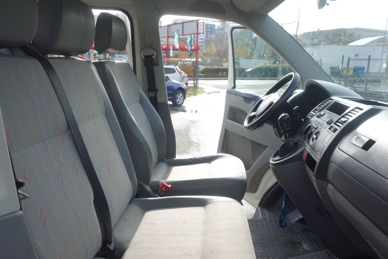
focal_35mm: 28
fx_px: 302
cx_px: 194
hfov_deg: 65.5
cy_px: 130
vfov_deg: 46.4
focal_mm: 10.4
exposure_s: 1/160
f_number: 5.6
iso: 125
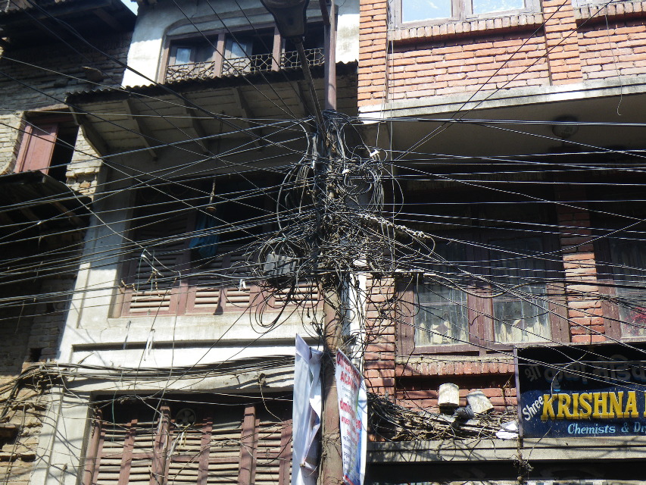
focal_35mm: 42
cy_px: 242
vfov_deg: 34.4
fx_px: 784
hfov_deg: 44.8
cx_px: 323
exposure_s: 1/125
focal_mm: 7.5
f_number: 4.2
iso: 50
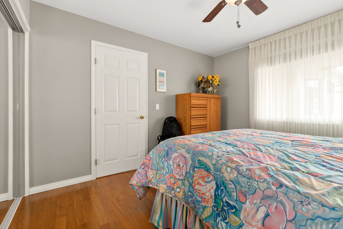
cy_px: 114
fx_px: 143
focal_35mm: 15
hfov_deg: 100.4
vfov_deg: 77.4
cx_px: 172
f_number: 8
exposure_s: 1
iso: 100
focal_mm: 10
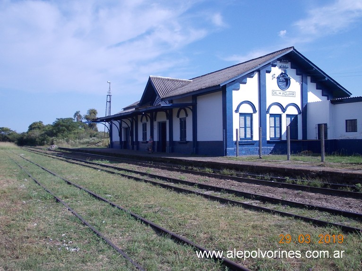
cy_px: 136
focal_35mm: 38
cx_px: 181
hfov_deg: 49.0
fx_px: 397
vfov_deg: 37.7
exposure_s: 1/250
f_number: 6.2
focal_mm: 5.3
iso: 80
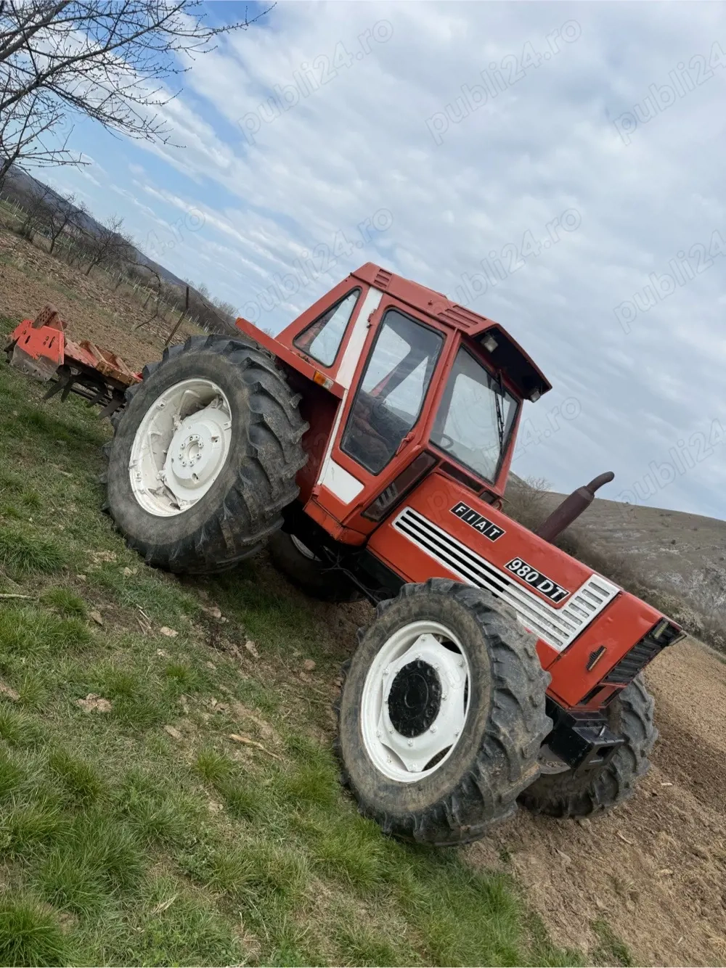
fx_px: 671
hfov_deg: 56.8
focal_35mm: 24
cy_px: 484
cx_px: 363
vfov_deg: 71.6
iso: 80
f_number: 1.78
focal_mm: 6.76
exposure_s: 1/5319
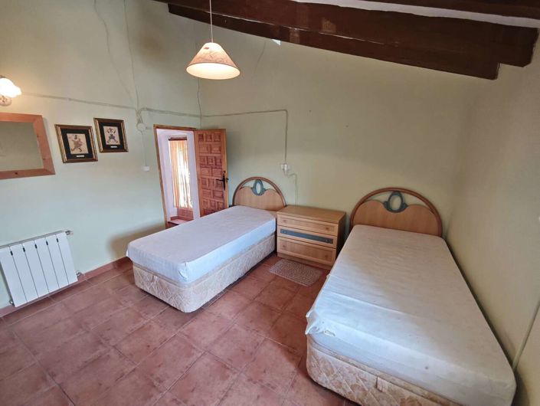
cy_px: 203
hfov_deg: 102.0
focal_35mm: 14
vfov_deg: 85.8
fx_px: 219
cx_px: 270
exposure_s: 1/33.3
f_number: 2.2
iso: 400
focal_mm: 2.16
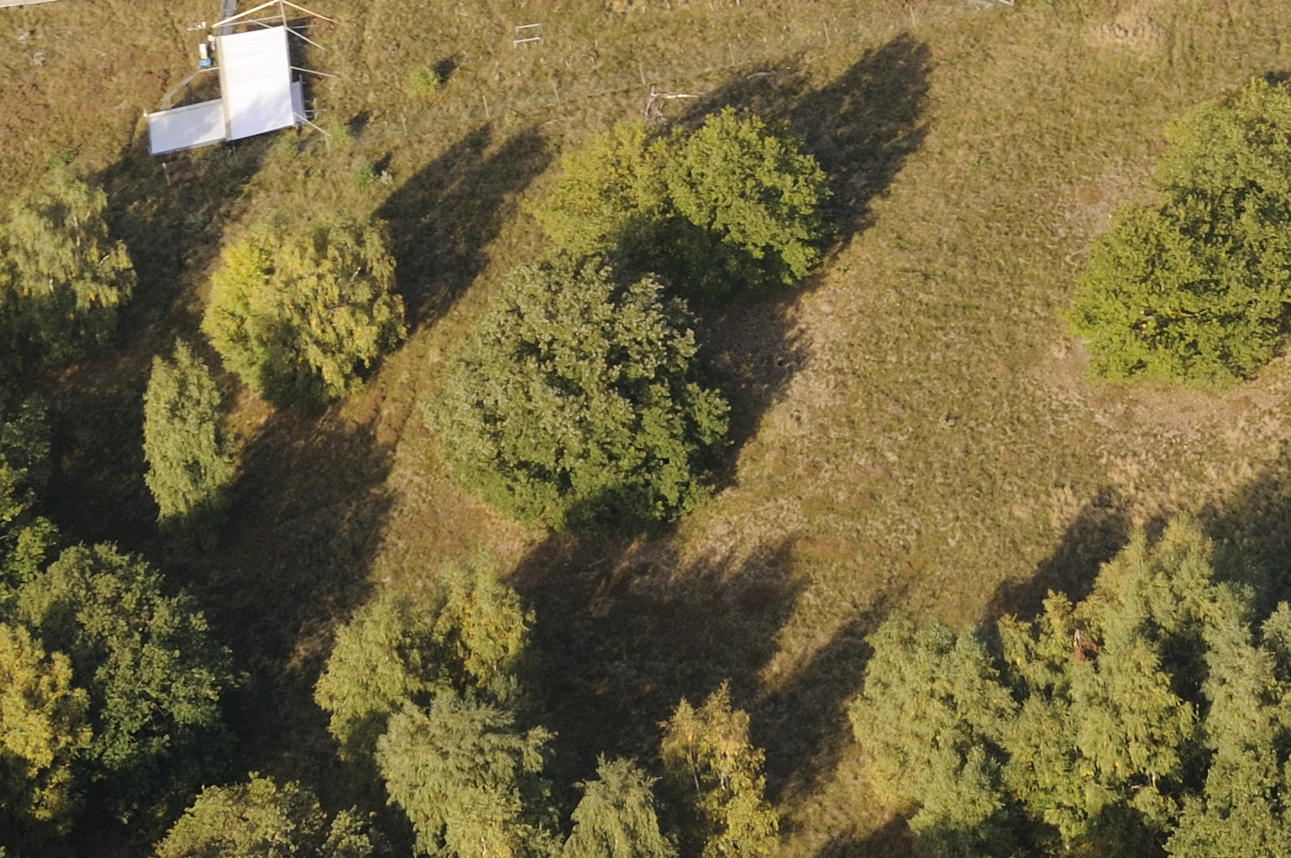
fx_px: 7181
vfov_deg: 6.8
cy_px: -148
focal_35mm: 200
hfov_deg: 10.3
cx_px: 881
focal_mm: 45
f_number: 7.1
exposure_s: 1/200
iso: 200
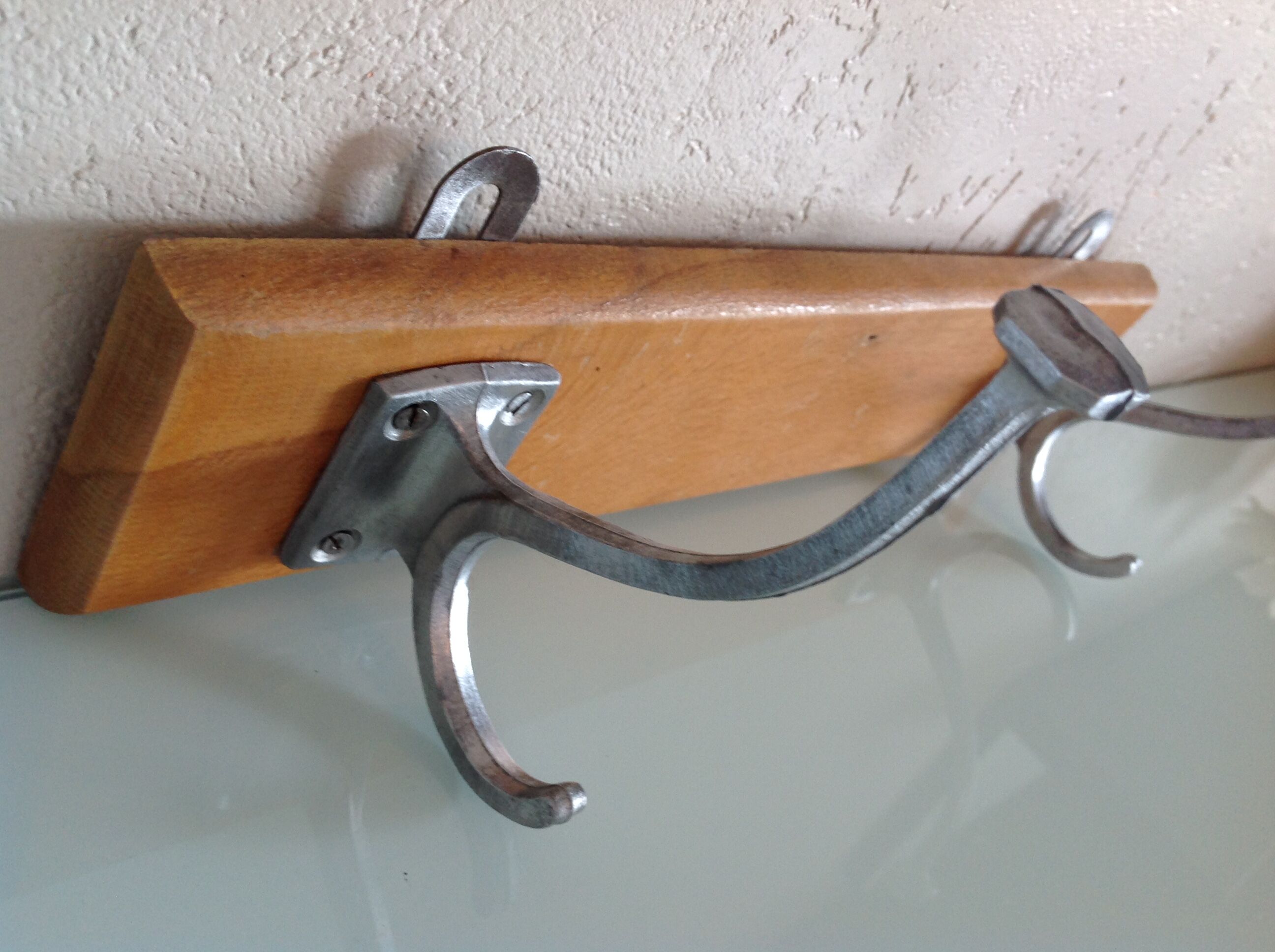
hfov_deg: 52.7
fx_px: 1287
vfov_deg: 40.6
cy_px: 476
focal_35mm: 35
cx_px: 638
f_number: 2.4
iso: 64
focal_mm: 4.28
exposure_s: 1/15
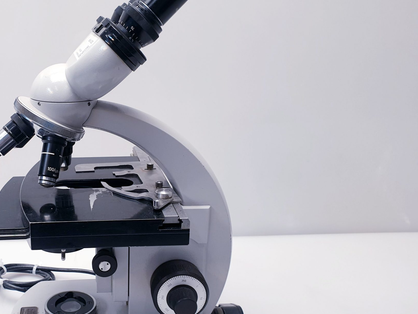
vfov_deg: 35.0
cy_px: 197
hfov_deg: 44.4
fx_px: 495
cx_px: 109
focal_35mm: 41
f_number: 2.4
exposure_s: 1/50
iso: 64
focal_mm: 4.3
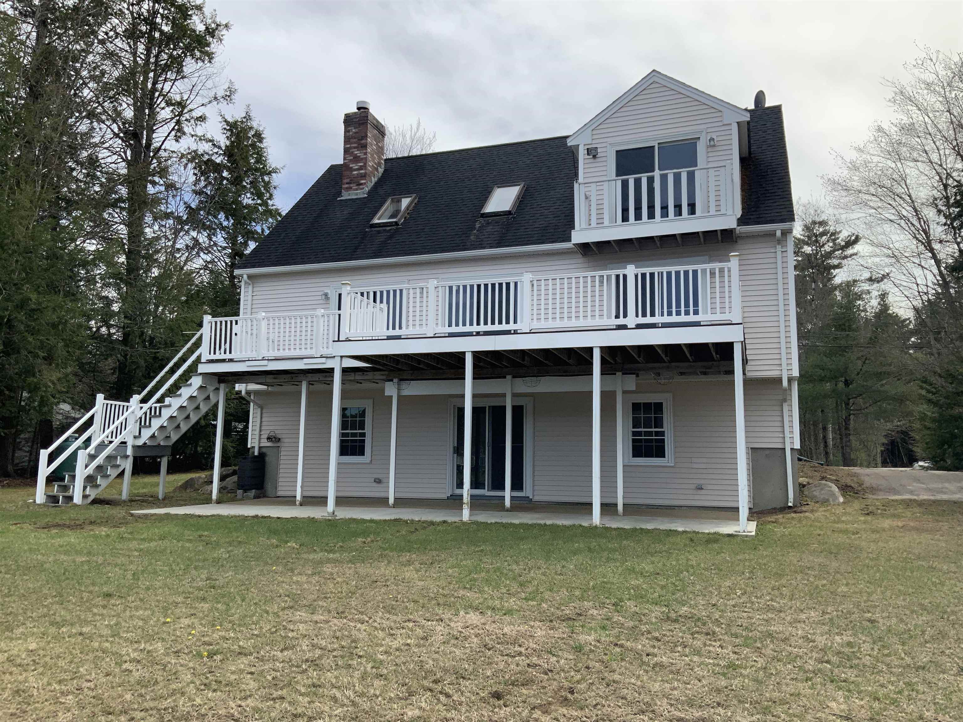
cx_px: 482
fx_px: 807
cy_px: 361
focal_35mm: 29
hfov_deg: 61.7
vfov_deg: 48.2
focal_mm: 3
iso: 16
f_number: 1.8
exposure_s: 1/1786
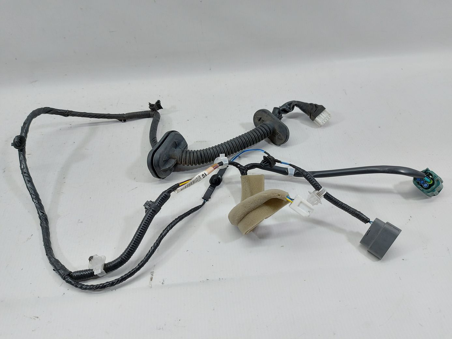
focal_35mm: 24
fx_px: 313
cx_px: 226
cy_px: 170
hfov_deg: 71.6
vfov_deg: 56.8
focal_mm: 5.23
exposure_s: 1/50
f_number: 1.8
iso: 64
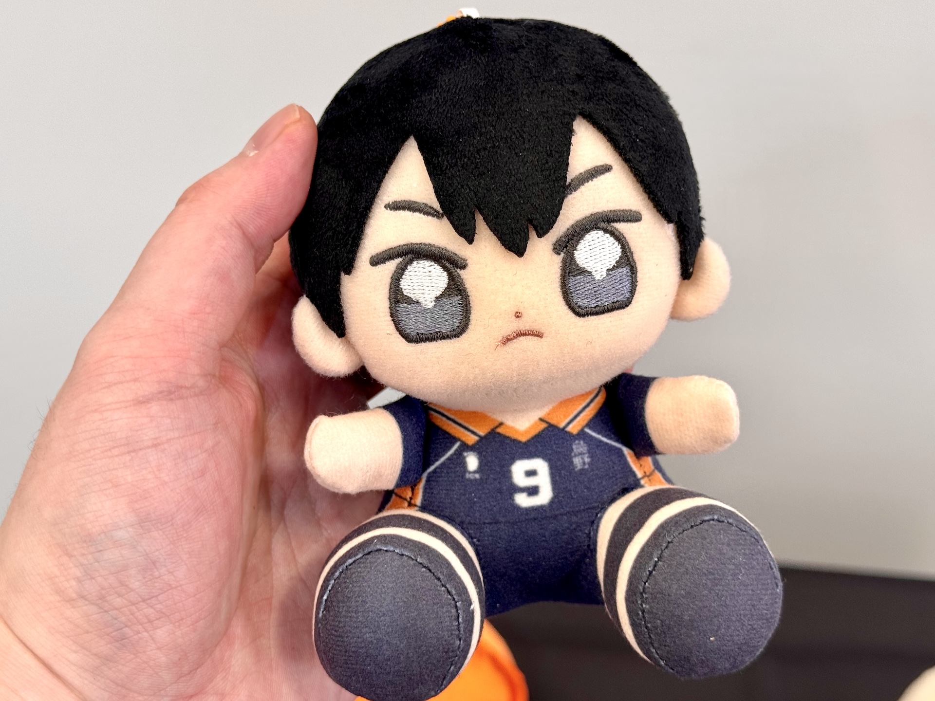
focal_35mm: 48
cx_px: 468
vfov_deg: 30.3
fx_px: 1297
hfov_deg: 39.7
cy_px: 350
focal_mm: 6.76
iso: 50
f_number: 1.78
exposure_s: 1/100
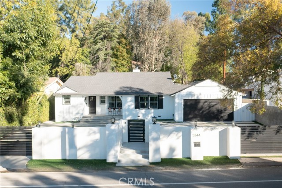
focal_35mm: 28
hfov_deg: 65.5
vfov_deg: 46.4
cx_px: 141
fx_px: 219
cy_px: 94
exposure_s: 1/50
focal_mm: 10.26
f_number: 4
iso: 100
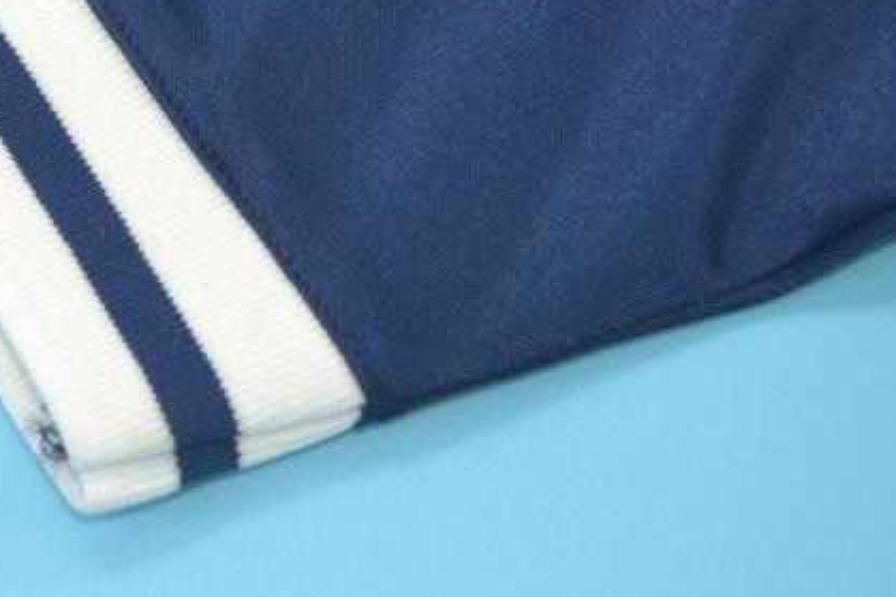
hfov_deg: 14.9
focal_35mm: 135
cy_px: -146
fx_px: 3366
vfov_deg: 10.0
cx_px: -6
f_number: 5.6
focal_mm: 35
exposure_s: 1/60
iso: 200
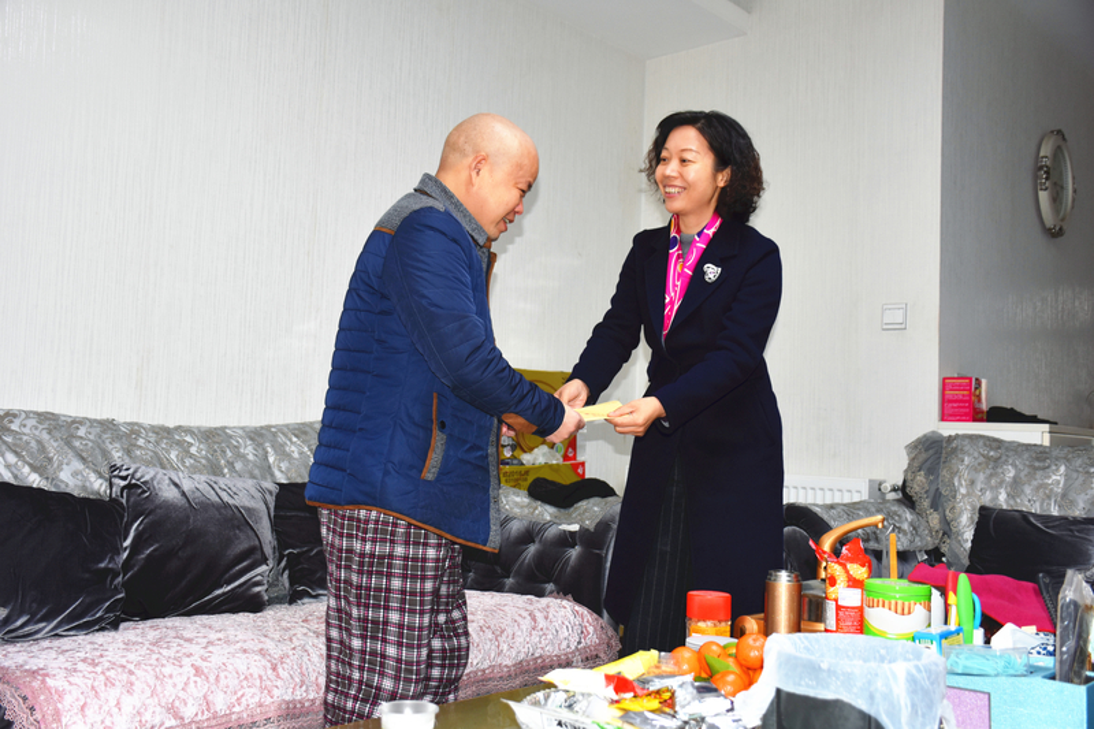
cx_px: 547
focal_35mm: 36
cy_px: 364
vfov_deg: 36.9
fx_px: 1094
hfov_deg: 53.1
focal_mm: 24
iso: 400
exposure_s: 1/60
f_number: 3.8
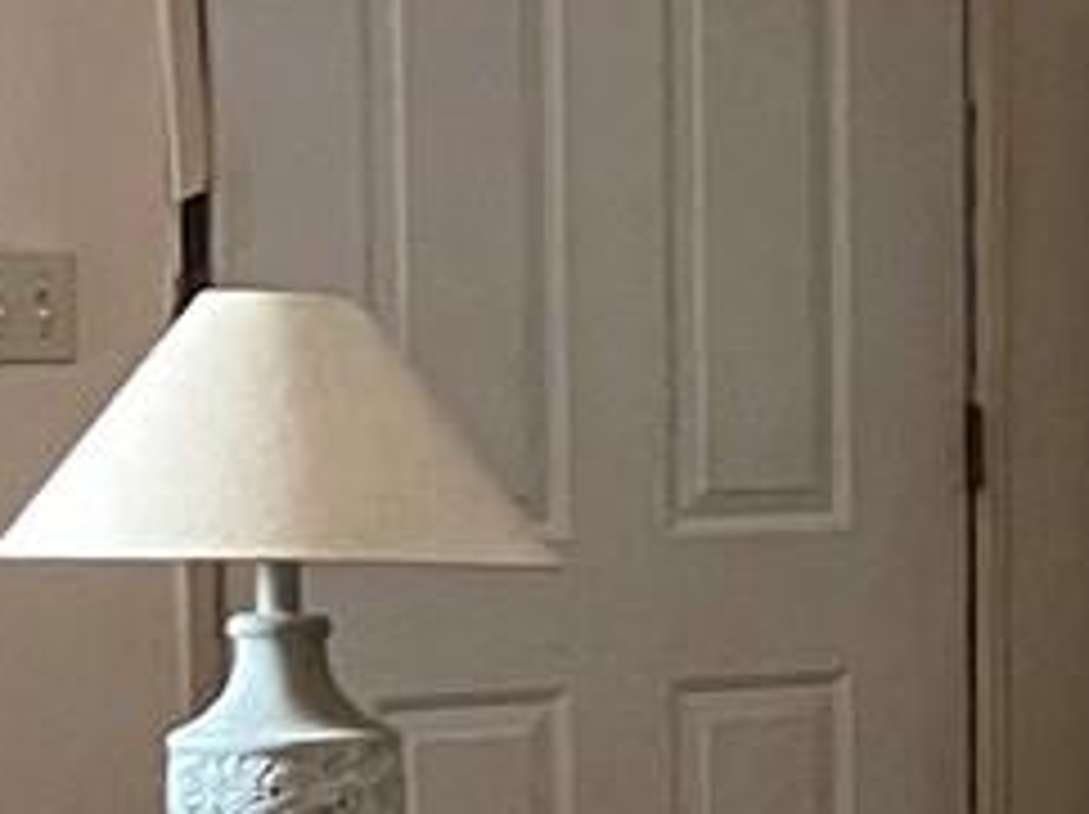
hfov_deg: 10.0
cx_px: 2632
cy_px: 998
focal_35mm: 172
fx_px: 5406
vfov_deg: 8.5
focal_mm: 5.7
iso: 640
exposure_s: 1/32
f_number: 1.5
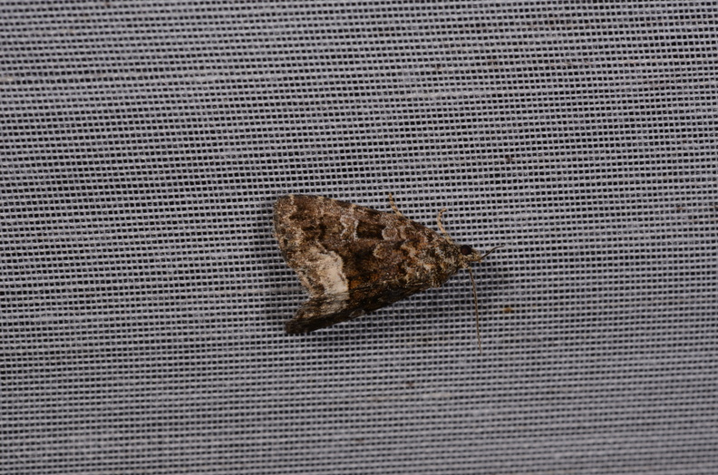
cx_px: 359
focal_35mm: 128
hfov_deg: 16.1
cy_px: 238
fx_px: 2537
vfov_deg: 10.7
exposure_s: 1/60
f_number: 25
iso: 100
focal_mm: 85
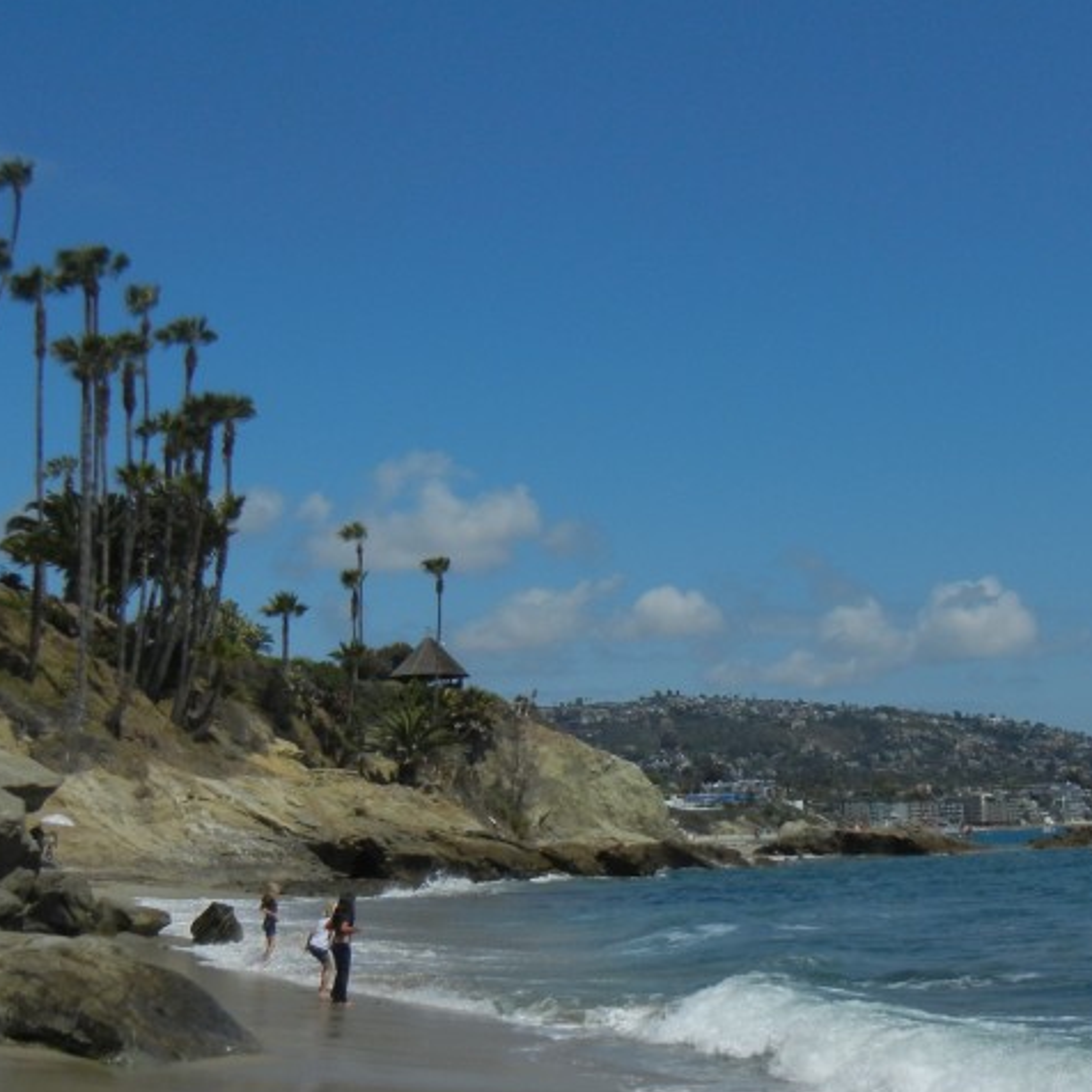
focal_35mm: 57
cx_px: 723
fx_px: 2034
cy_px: 752
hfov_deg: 29.8
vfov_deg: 29.8
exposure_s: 1/1163
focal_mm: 5.4
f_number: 7
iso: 160
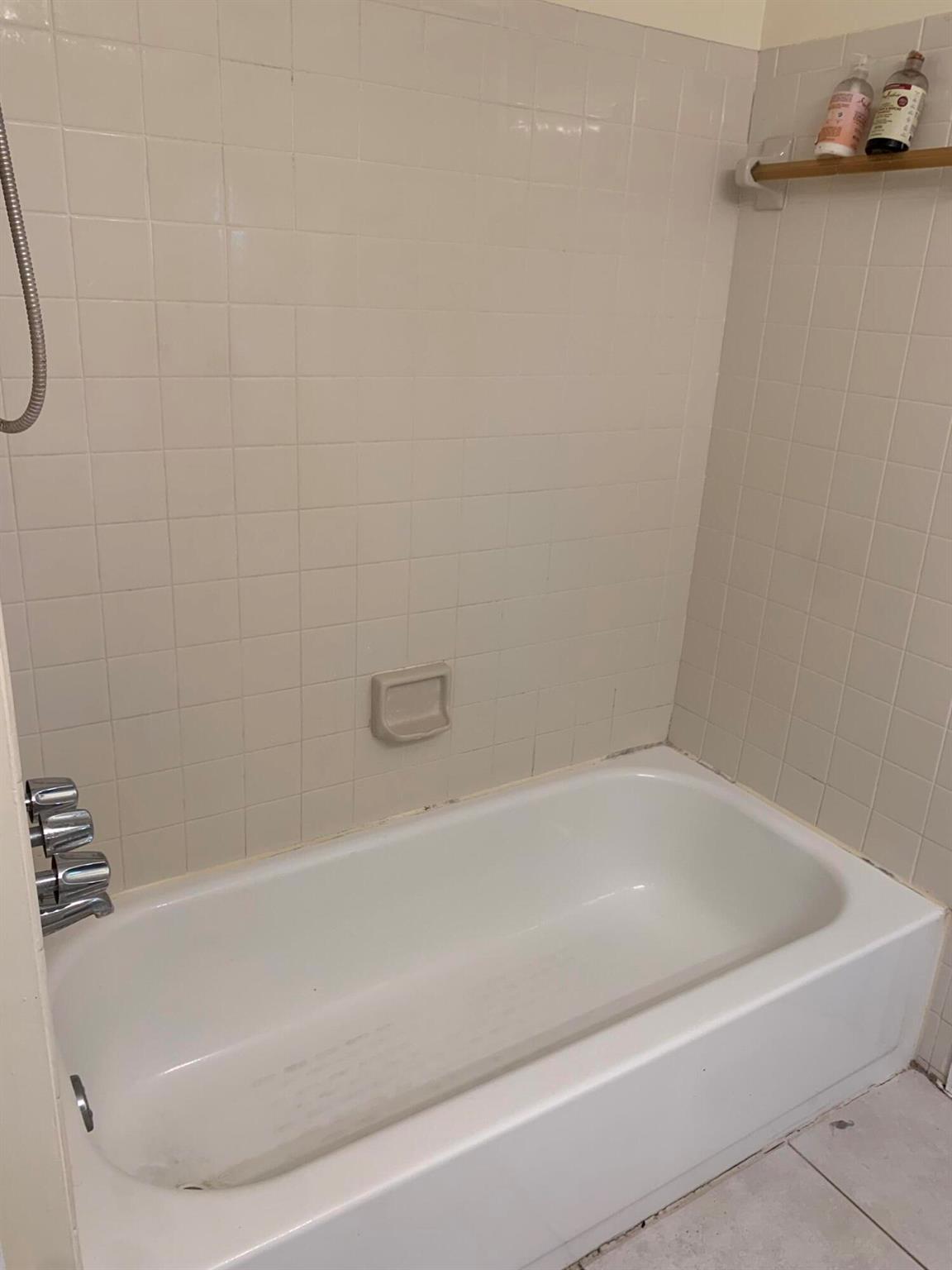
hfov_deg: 53.1
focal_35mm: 26
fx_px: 953
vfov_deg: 67.3
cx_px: 476
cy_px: 635
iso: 50
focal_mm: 4.25
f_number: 1.8
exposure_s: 1/60
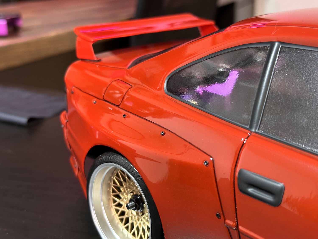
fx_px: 441
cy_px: 120
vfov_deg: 30.3
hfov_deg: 39.7
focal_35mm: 48
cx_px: 159
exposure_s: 1/33
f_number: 1.78
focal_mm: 6.86
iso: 320
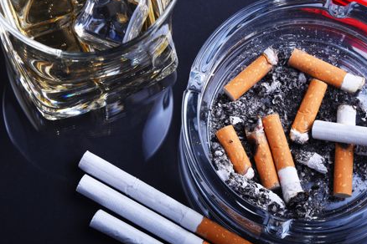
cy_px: 107
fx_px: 2610
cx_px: 253
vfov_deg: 5.4
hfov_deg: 8.0
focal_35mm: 256
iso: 100
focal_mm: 160
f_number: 16
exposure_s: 1/250
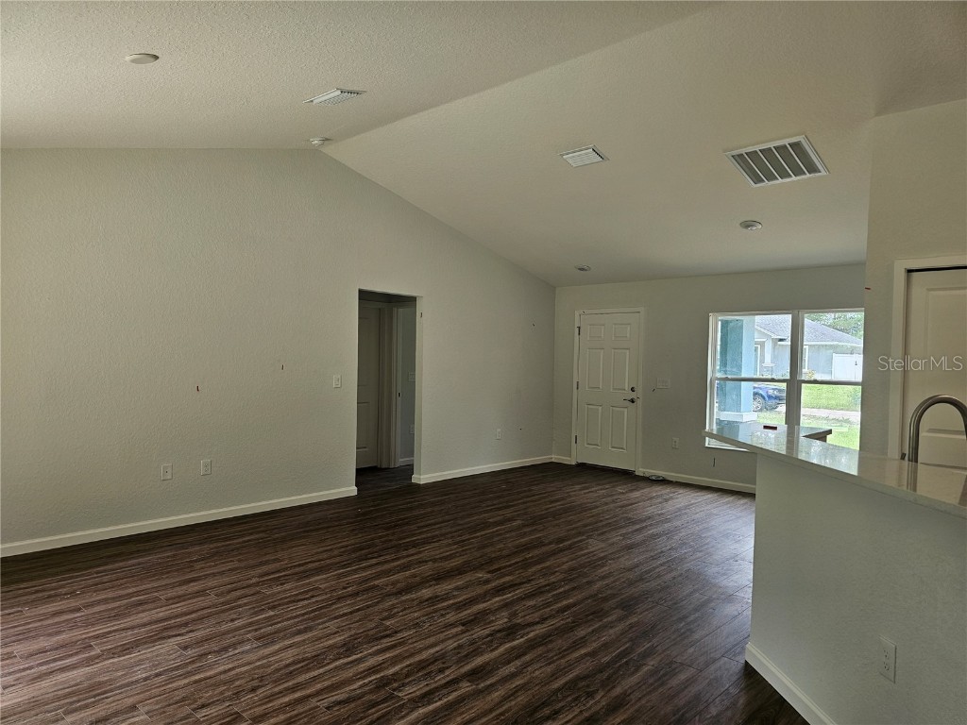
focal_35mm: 23
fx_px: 643
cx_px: 484
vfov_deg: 58.9
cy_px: 362
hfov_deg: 73.9
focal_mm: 6.3
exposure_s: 1/120
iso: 64
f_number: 1.7
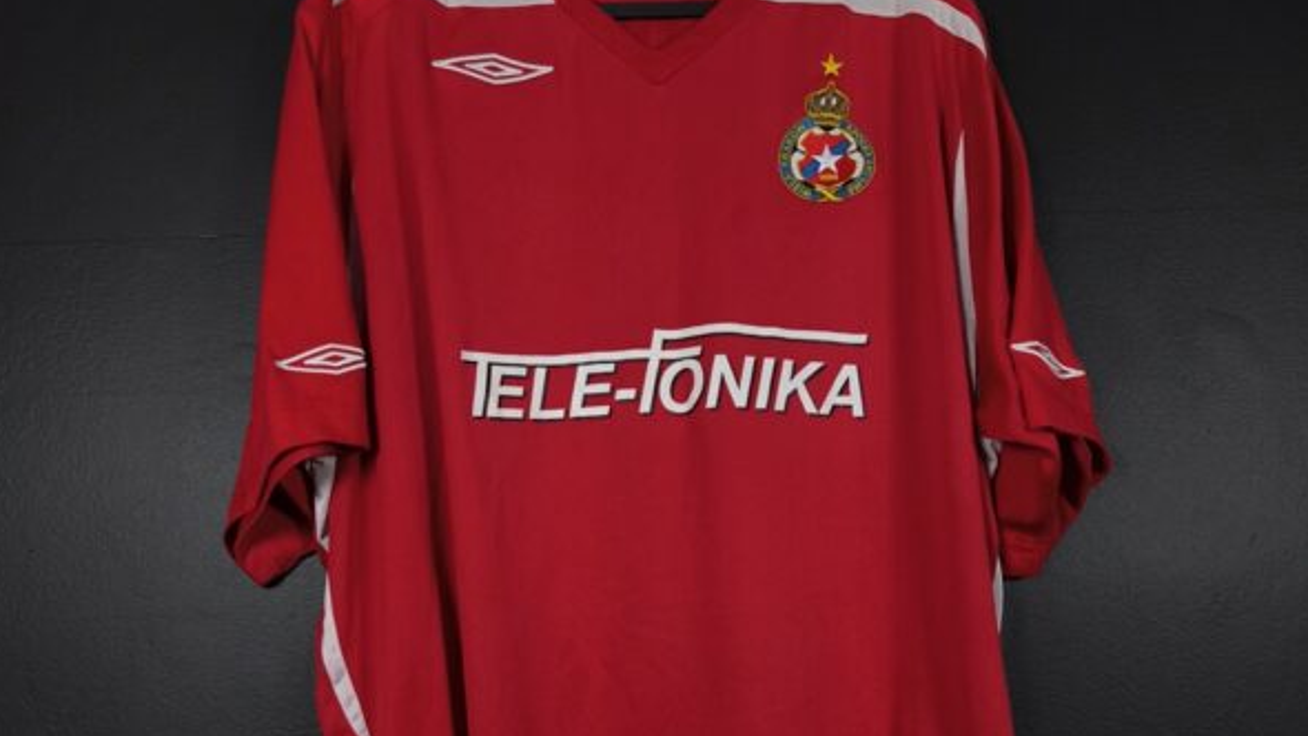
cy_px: 603
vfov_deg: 33.5
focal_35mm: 34
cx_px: 652
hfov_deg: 58.0
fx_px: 1179
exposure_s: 1/125
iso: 500
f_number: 1.6
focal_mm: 6.57
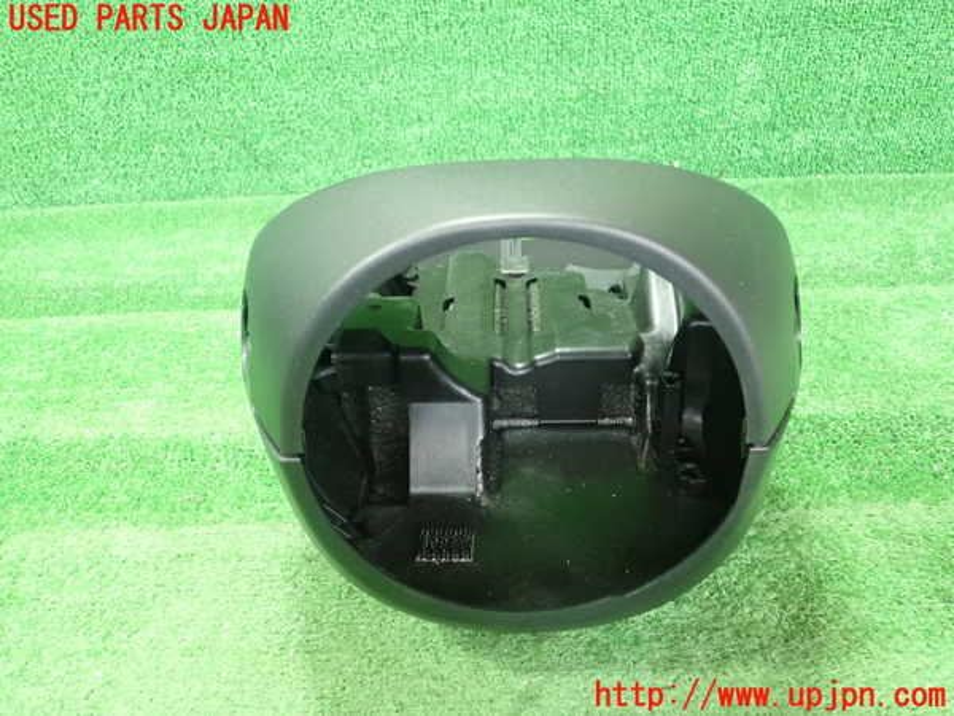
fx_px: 827
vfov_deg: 46.8
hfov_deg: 60.0
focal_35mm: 30
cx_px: 477
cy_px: 358
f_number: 2.3
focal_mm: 5.5
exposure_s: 1/100
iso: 800
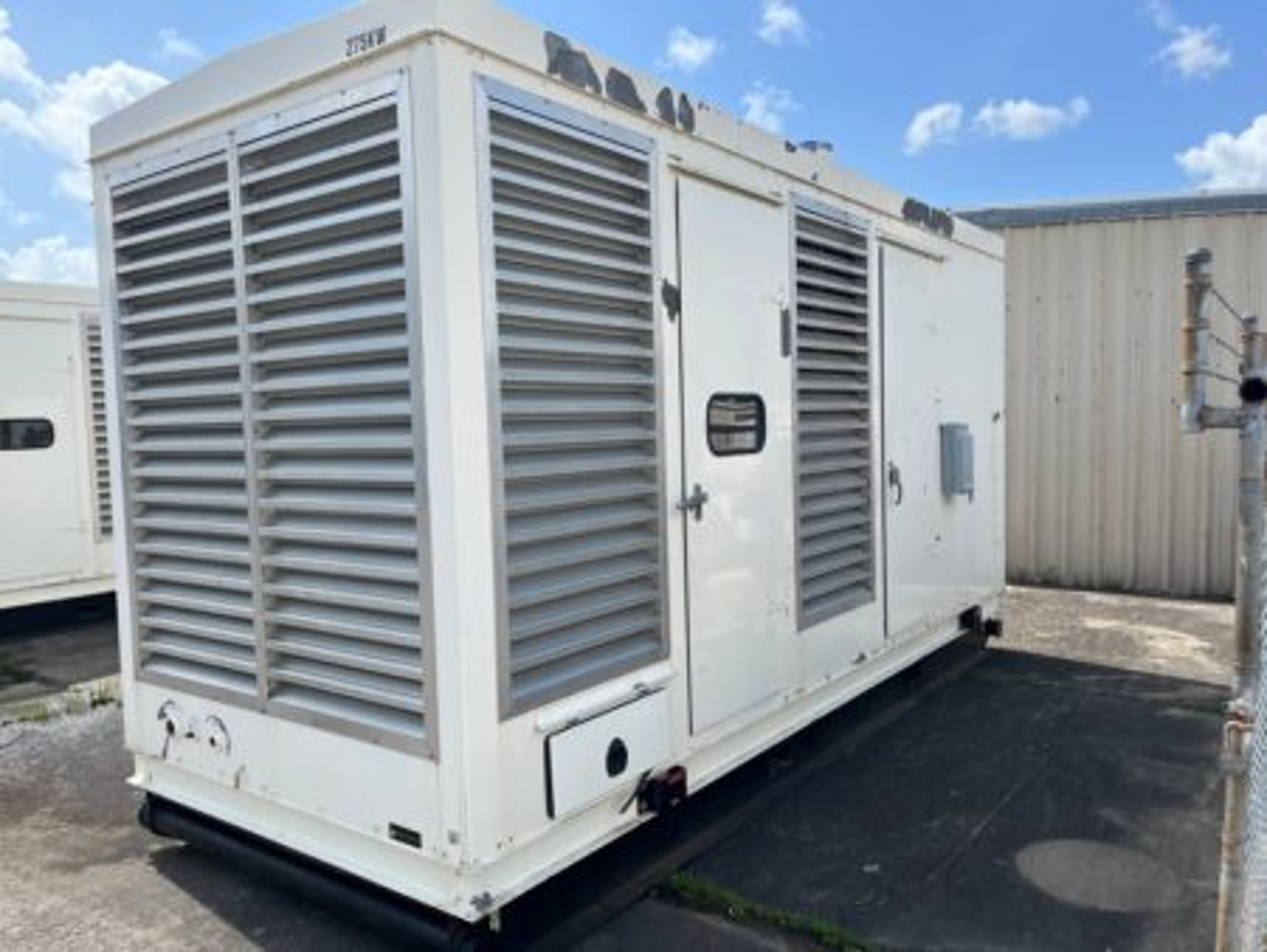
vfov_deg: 53.1
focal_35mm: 26
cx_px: 634
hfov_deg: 67.3
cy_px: 476
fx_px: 952
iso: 50
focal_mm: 5.1
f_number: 1.6
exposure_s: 1/2309
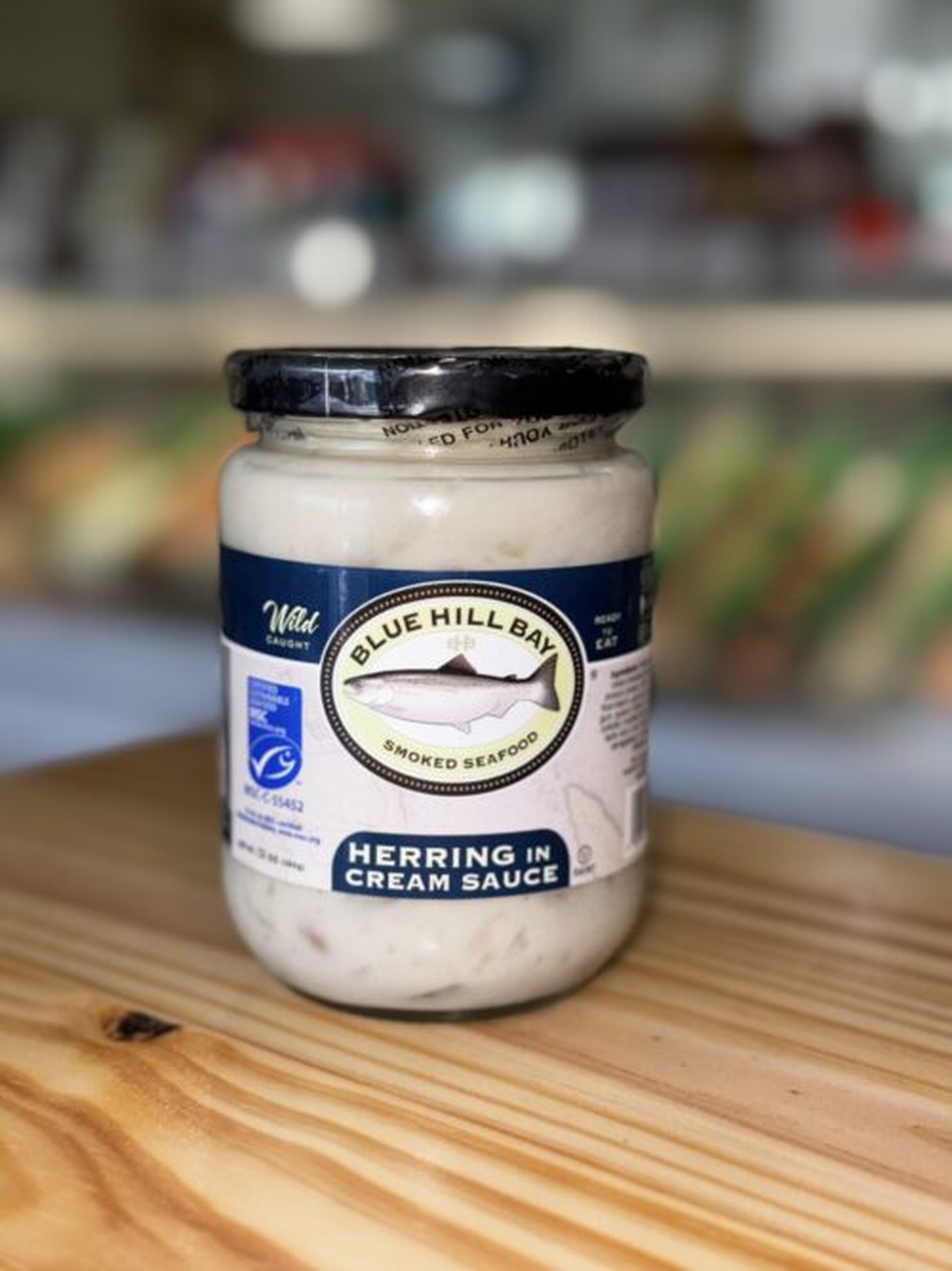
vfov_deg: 39.7
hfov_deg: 30.3
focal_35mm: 48
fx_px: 1761
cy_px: 636
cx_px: 476
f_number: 1.78
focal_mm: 6.76
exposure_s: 1/217
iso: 50
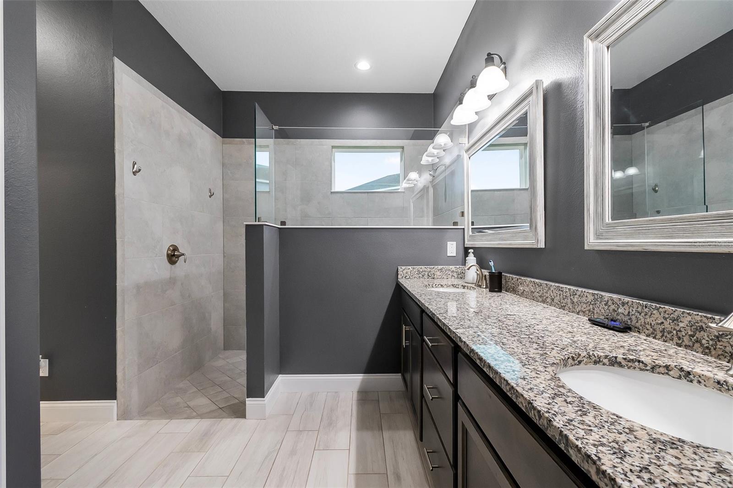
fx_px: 305
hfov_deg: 100.4
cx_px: 366
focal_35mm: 15
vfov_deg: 77.3
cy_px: 244
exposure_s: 1/15
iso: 320
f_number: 9
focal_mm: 10
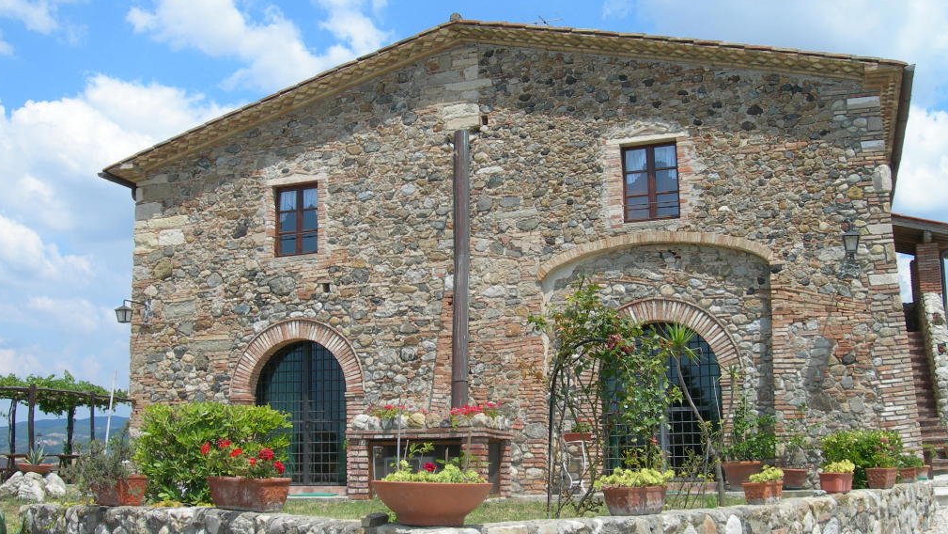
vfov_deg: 28.3
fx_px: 1056
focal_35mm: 42
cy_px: 309
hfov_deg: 48.3
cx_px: 474
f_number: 4.8
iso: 50
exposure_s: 1/440
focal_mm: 7.8
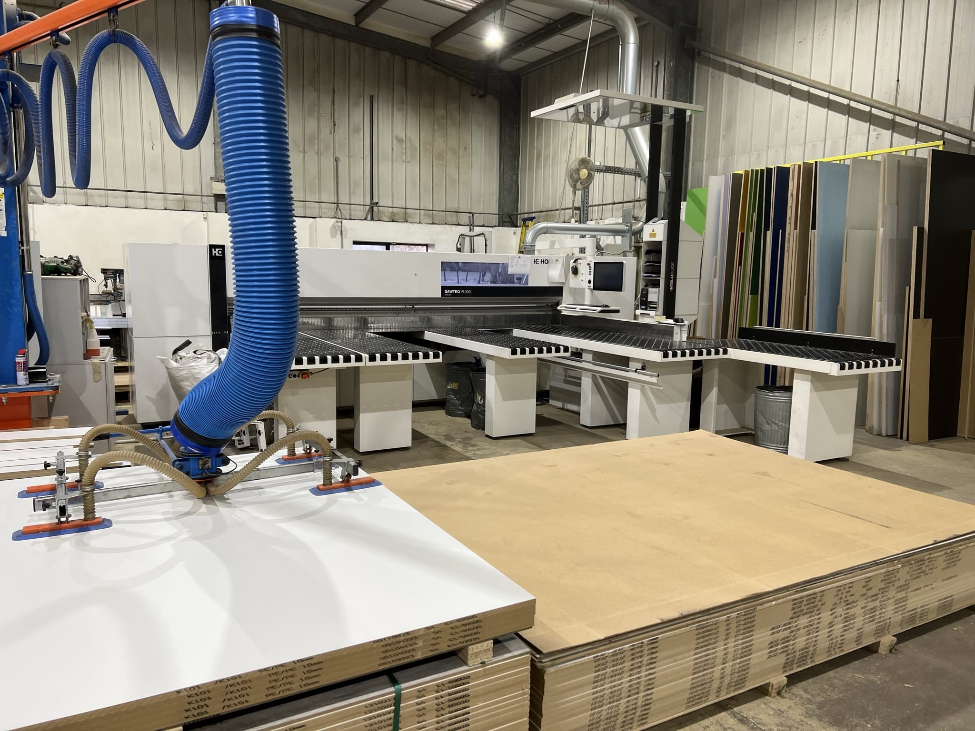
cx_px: 488
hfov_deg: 67.3
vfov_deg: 53.1
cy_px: 366
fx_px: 732
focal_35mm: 26
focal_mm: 5.7
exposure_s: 1/121
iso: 100
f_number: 1.5
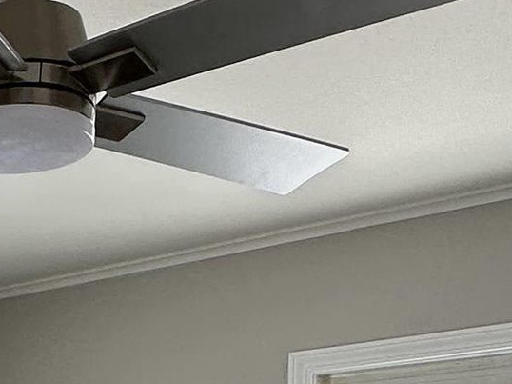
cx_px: -224
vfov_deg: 15.9
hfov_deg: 21.2
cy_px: 667
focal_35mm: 80
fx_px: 1183
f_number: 2.2
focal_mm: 2.22
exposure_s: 1/131
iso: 40
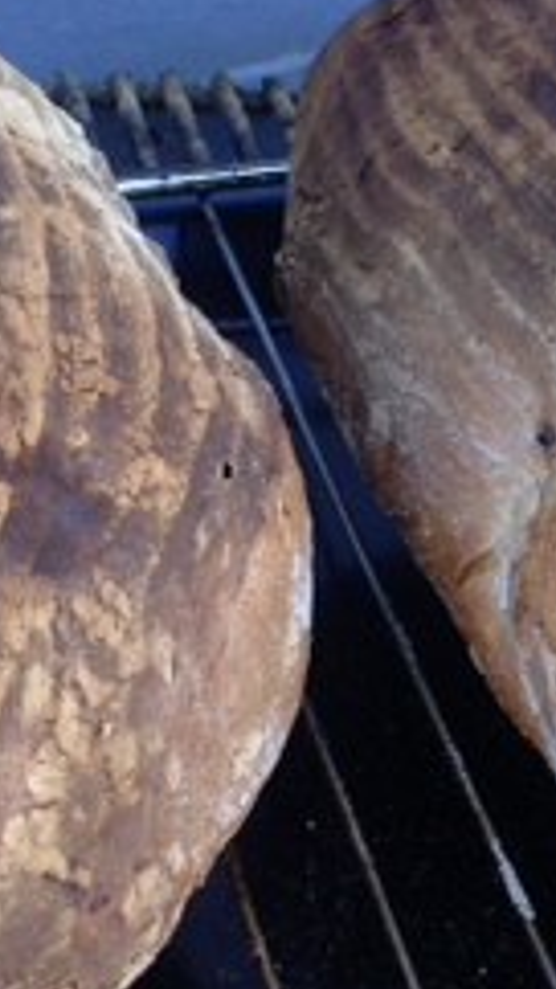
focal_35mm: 101
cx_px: 229
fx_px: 2649
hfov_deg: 12.0
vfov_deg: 21.1
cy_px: 642
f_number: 2.4
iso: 100
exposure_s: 1/120
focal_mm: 4.28
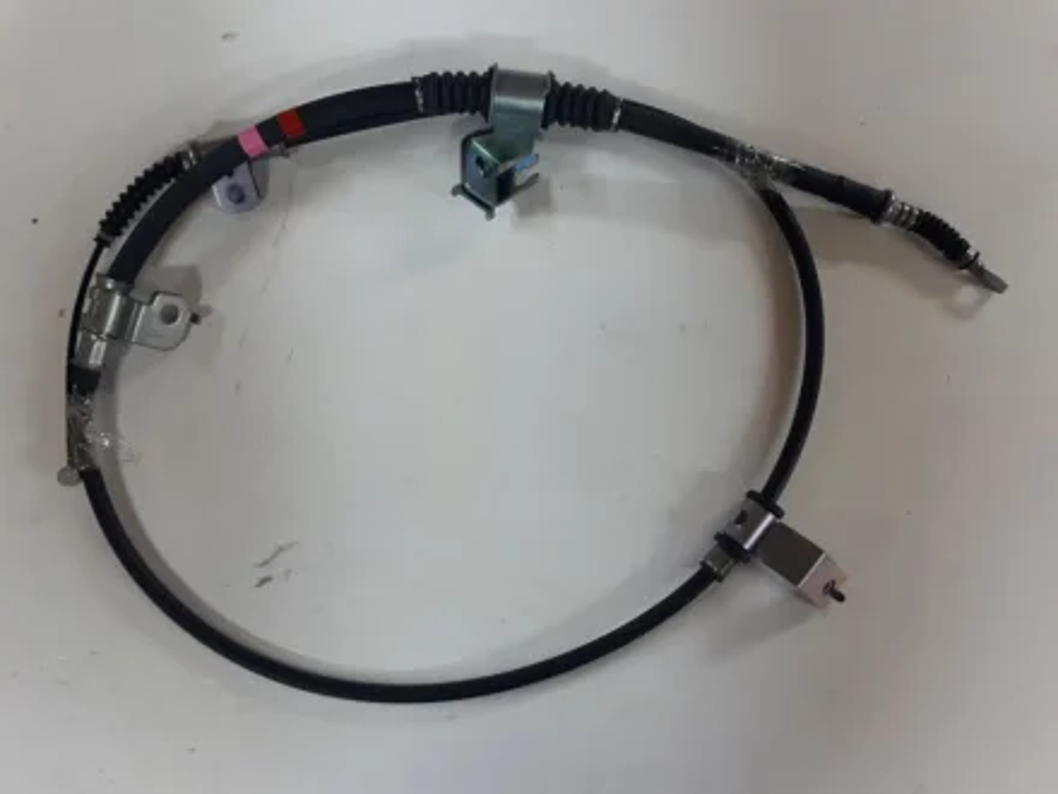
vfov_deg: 51.4
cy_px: 397
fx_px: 825
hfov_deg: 65.3
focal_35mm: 27
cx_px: 529
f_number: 1.9
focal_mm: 3.6
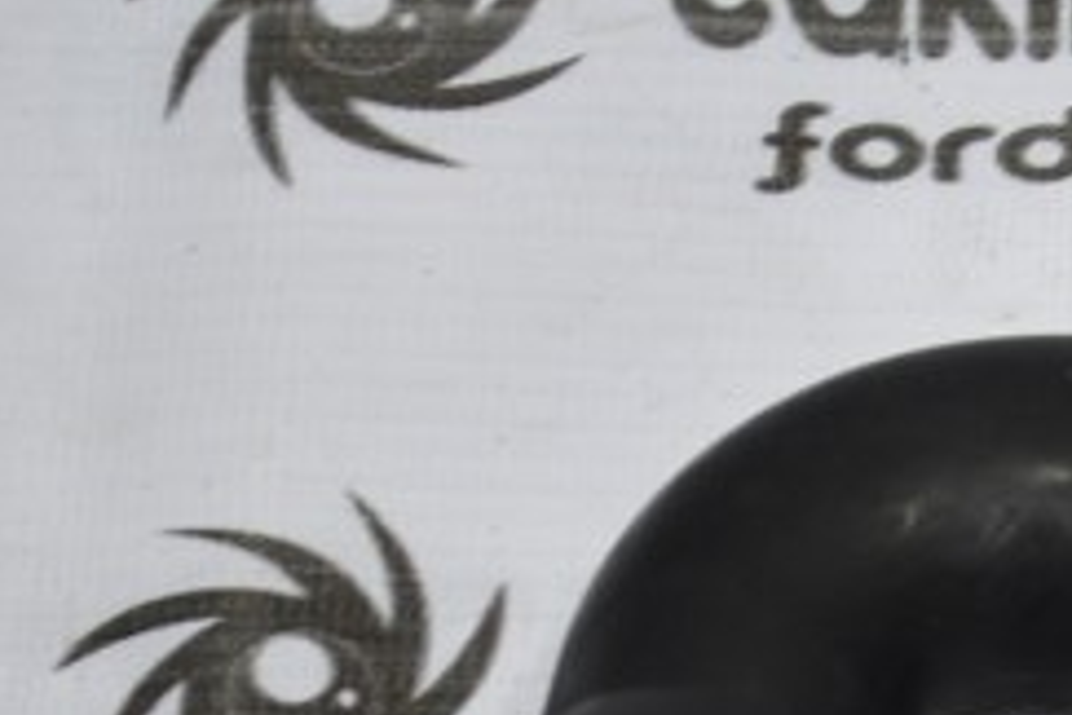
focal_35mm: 366
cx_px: 1548
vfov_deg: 3.7
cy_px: 821
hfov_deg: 5.6
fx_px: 10898
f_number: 5.3
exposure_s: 1/40
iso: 200
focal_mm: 66
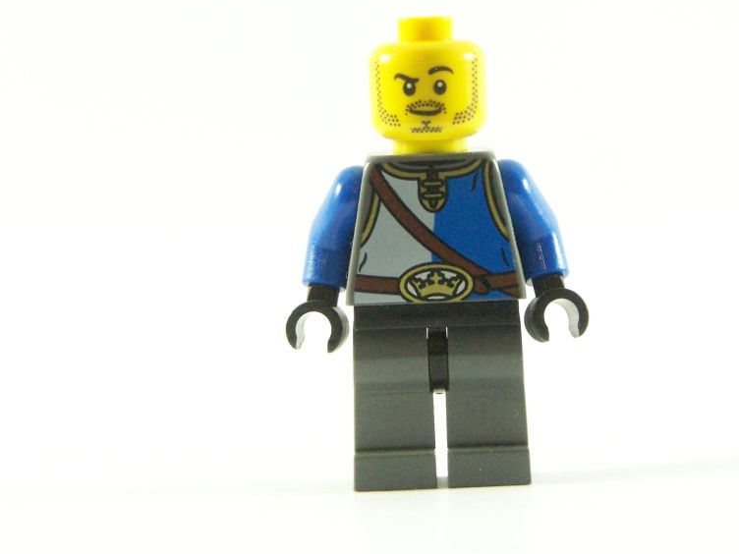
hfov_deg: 13.8
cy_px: 211
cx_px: 448
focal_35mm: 143
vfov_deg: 10.4
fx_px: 3053
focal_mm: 17.5
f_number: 4
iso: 400
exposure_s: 1/60
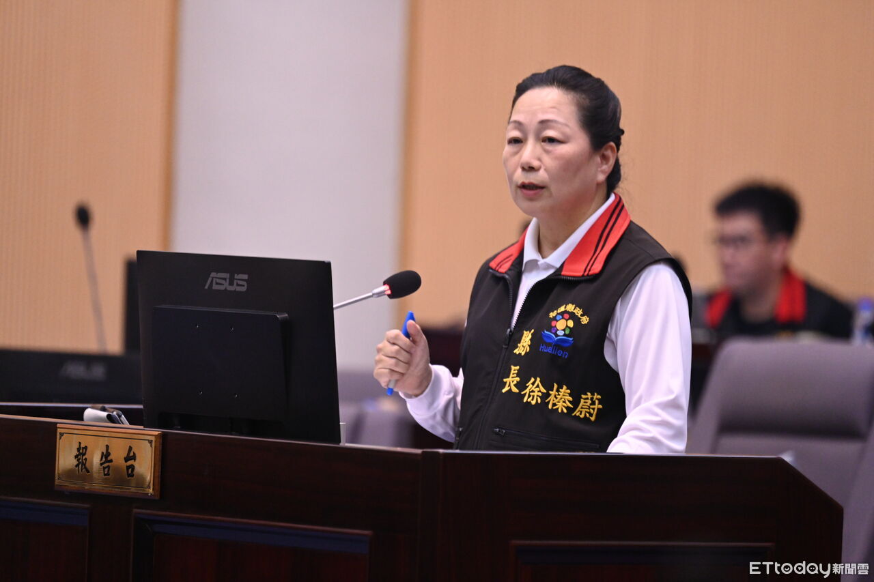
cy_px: 291
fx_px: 9709
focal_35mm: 400
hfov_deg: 5.2
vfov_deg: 3.4
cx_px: 437
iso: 3200
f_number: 5.6
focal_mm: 400
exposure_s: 1/125
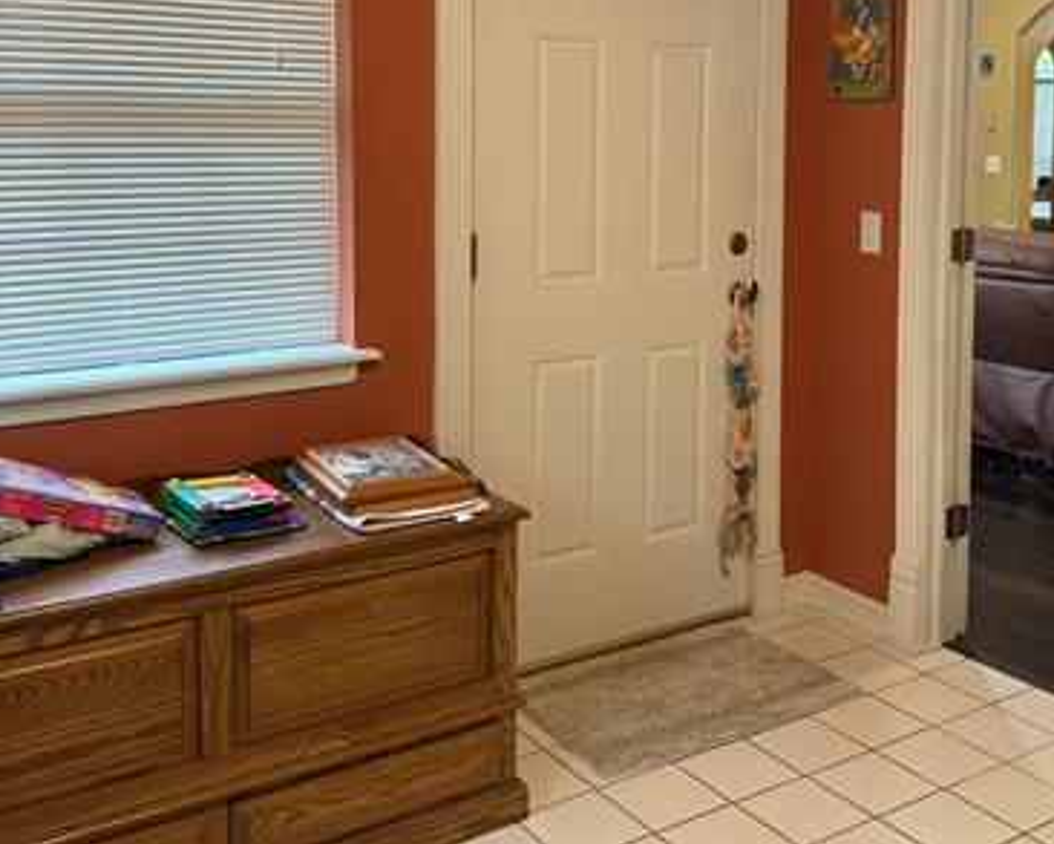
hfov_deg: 44.7
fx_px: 1279
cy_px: 202
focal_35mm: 41
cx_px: 596
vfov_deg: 35.6
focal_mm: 6.76
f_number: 1.78
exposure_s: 1/60
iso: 160
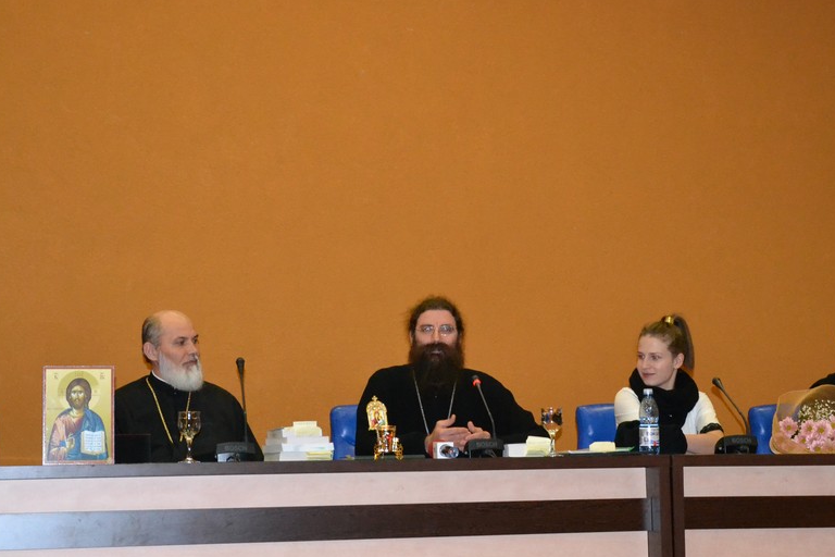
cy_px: 309
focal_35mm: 75
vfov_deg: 18.2
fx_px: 1739
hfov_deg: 27.0
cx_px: 414
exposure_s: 1/60
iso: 3200
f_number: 4.2
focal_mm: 32
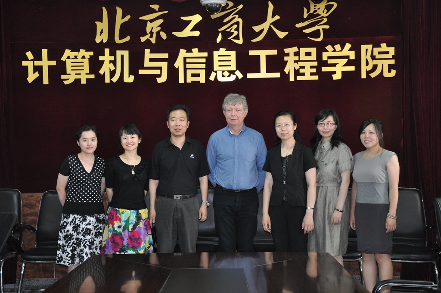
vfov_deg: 22.6
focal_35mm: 60
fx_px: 734
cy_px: 146
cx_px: 220
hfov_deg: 33.4
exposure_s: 1/60
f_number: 4.5
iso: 800
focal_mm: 40
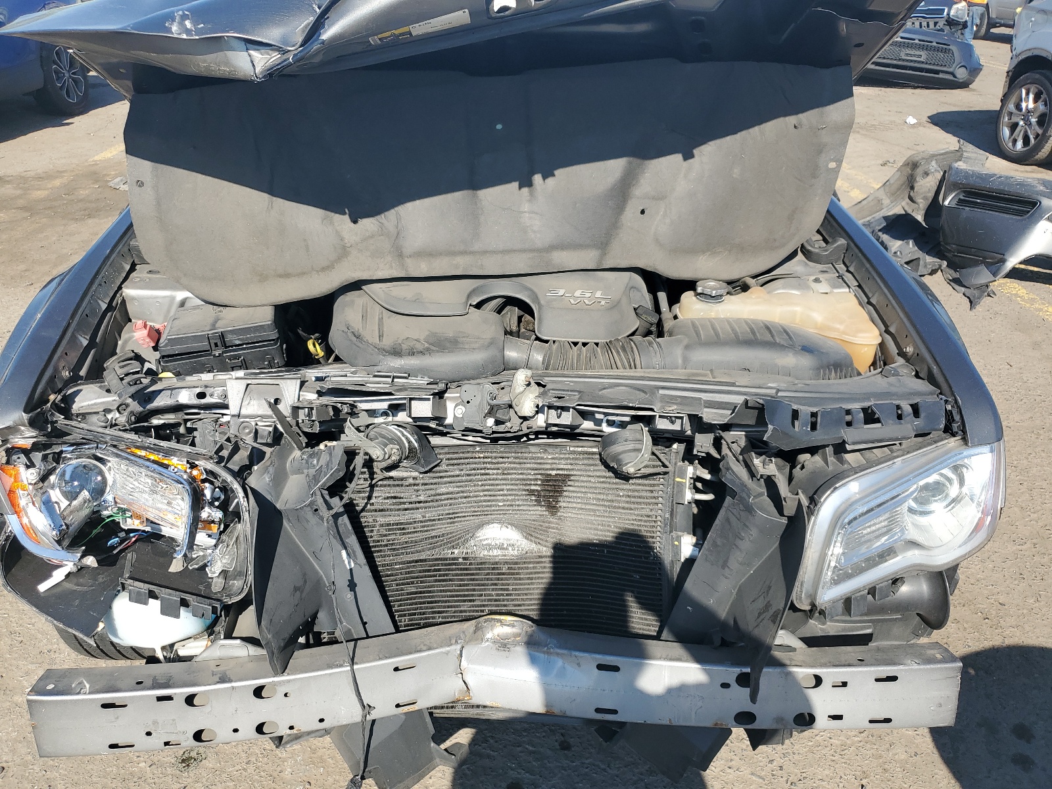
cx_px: 526
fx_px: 790
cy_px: 394
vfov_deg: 53.1
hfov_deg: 67.3
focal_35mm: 26
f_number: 1.5
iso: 50
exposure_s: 1/1667
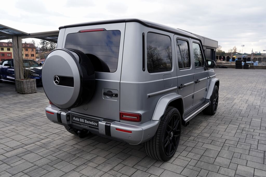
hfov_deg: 63.7
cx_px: 133
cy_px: 88
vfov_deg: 45.0
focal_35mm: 29
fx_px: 214
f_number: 5.6
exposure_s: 1/125
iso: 100
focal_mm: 29
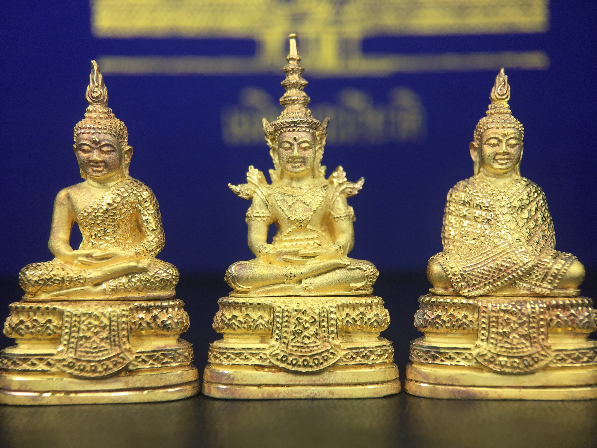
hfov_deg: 61.7
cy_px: 224
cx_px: 298
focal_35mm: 29
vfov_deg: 48.2
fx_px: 500
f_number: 2.2
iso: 32
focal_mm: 4.15
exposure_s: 1/860
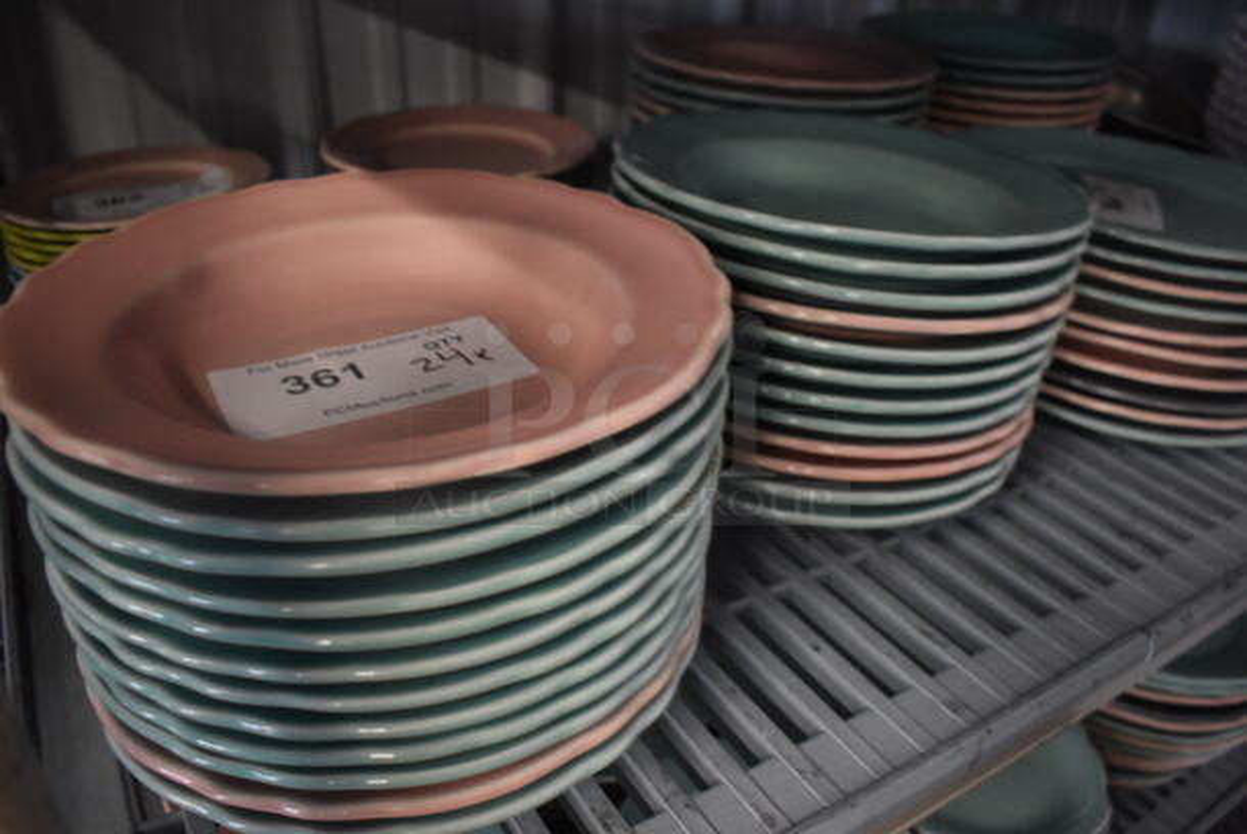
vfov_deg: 48.0
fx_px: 936
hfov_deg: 67.3
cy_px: 417
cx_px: 624
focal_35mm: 27
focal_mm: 18
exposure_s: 1/60
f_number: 4
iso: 1800
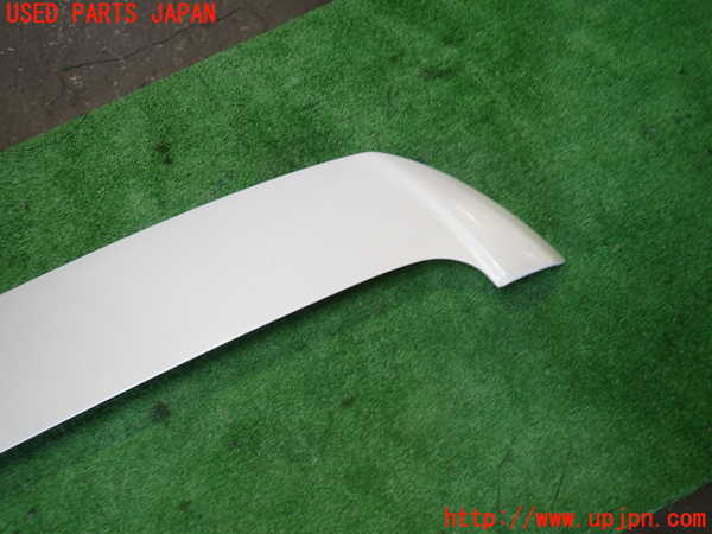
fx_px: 514
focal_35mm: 25
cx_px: 356
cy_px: 267
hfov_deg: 69.4
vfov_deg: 54.9
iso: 200
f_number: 2
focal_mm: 4.5
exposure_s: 1/50
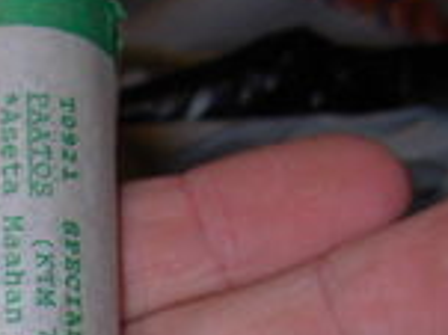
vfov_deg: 9.0
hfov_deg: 12.0
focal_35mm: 161
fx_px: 2082
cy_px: 501
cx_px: -110
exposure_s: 1/32
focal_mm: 6.3
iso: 50
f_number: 2.9
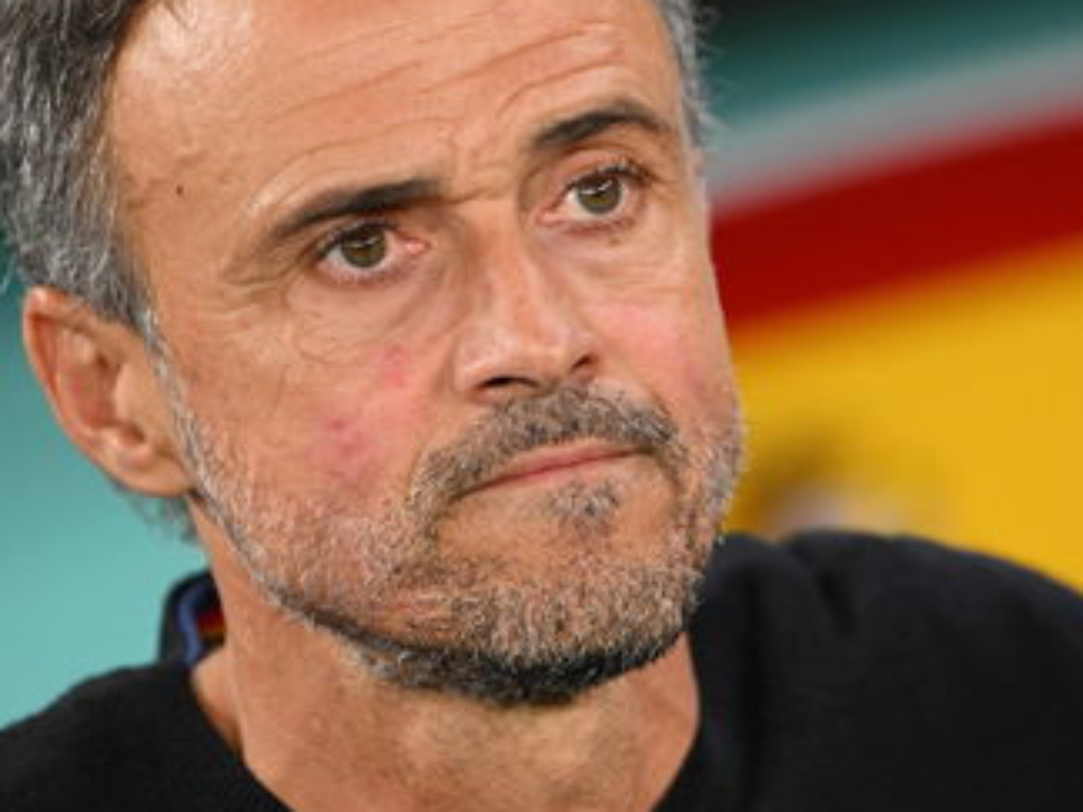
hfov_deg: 3.9
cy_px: 364
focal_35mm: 513
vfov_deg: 2.9
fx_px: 16050
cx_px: 732
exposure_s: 1/1000
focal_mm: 360
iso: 4000
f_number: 5
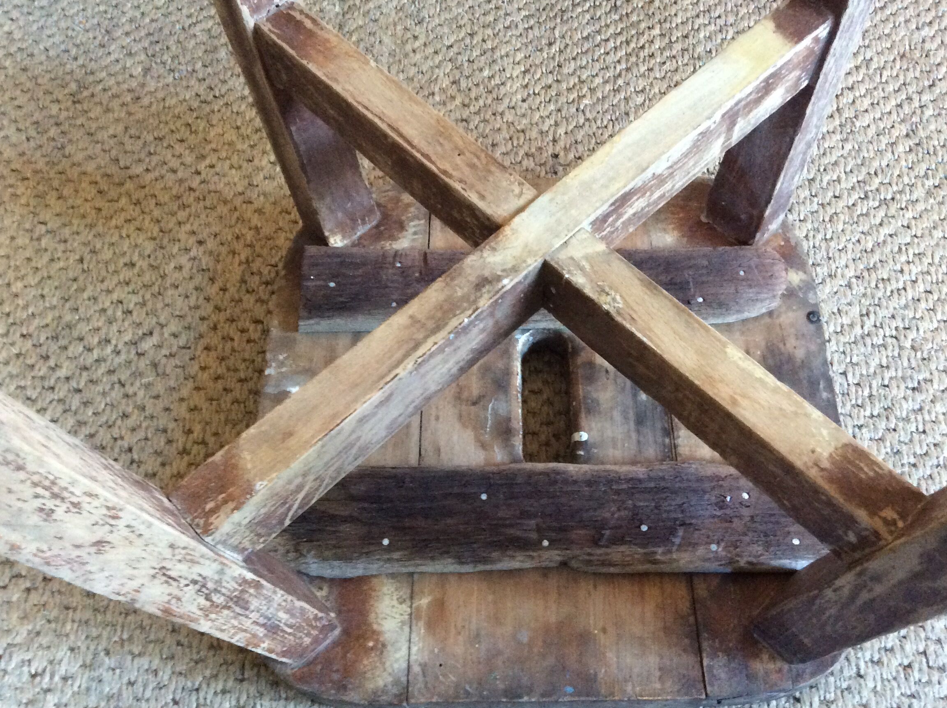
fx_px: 983
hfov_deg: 51.4
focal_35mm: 36
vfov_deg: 39.6
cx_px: 513
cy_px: 357
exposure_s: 1/17
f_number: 2.4
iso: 320
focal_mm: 3.3
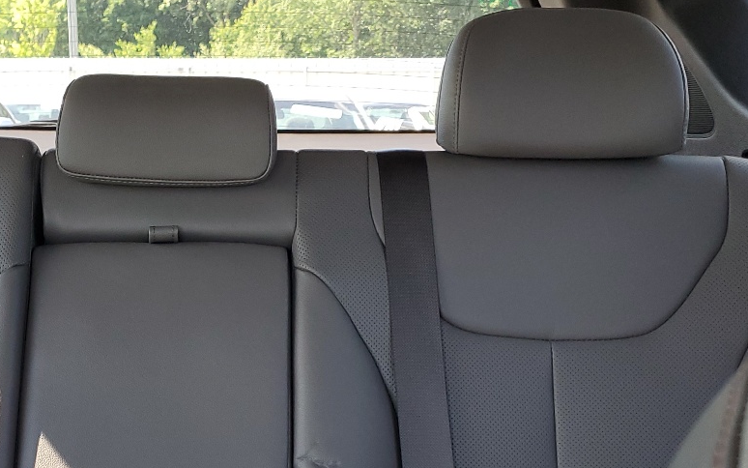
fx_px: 1162
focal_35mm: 57
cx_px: 173
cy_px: 330
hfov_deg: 34.8
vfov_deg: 22.6
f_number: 1.5
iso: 68
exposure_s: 1/120
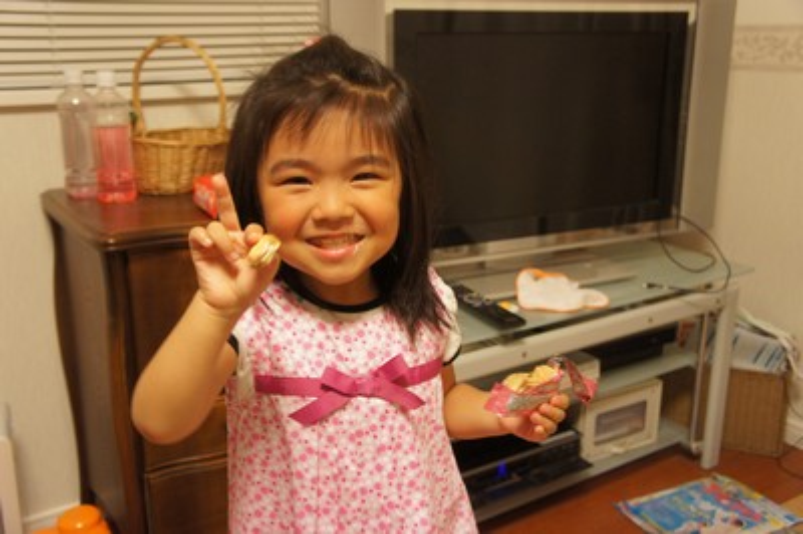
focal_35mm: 36
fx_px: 802
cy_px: 267
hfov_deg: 53.2
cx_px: 402
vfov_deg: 36.8
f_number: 4
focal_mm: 24
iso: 800
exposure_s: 1/40
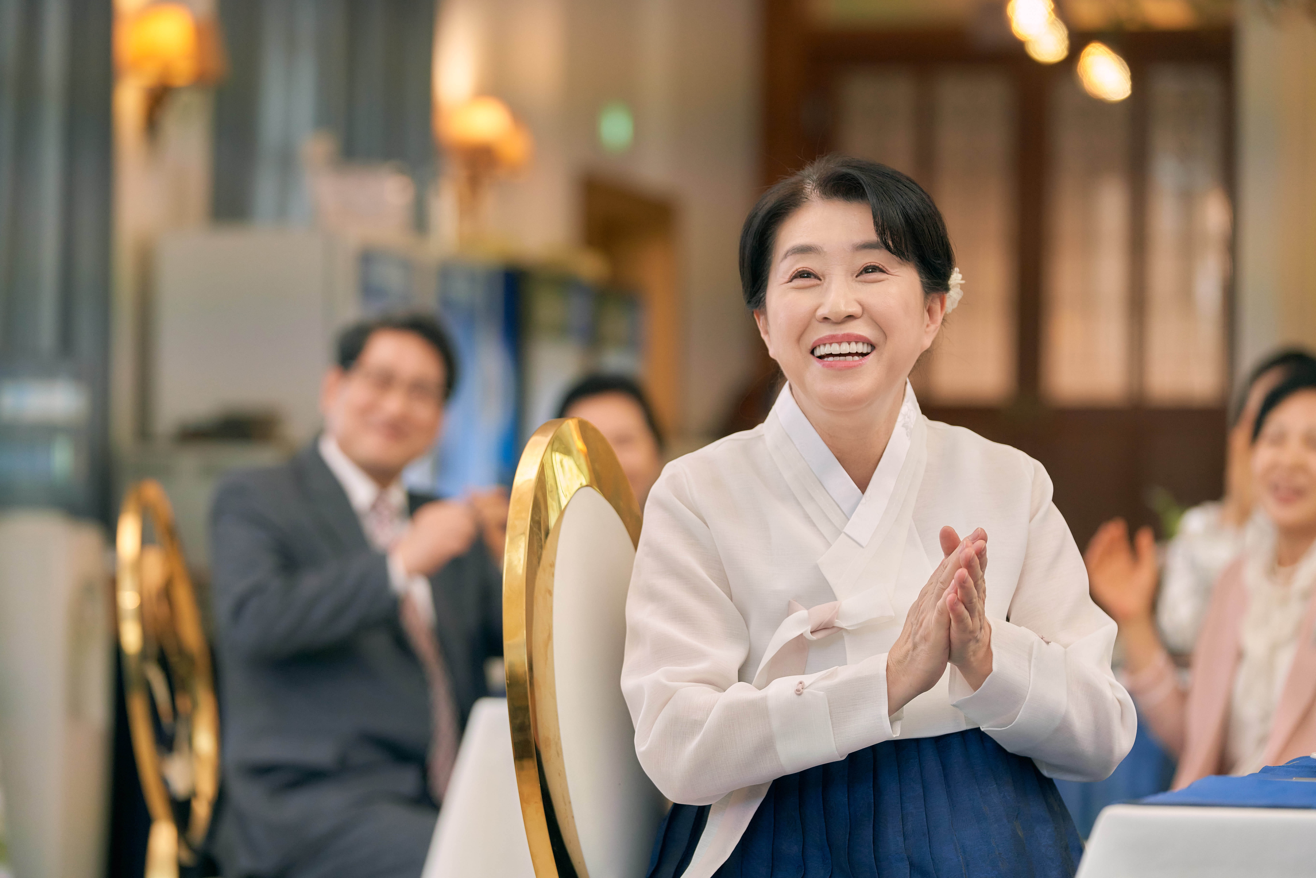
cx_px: 658
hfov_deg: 15.1
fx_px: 4972
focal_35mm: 136
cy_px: 439
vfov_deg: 10.1
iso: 1600
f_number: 3.5
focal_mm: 136
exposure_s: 1/320
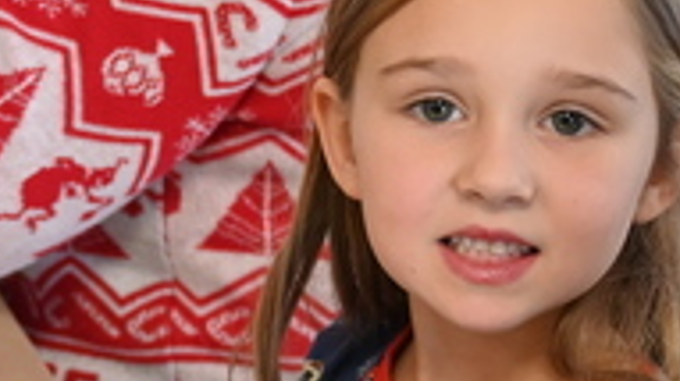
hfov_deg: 13.2
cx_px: 174
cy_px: 308
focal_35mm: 163
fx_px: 2936
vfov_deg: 7.4
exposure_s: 1/125
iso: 1400
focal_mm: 29
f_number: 4
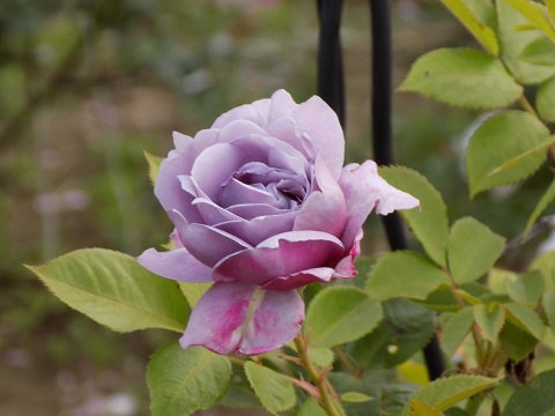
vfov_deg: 8.8
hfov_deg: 11.8
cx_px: 278
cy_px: 208
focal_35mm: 168
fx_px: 2694
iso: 80
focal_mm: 29.9
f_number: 5.3
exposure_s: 1/40
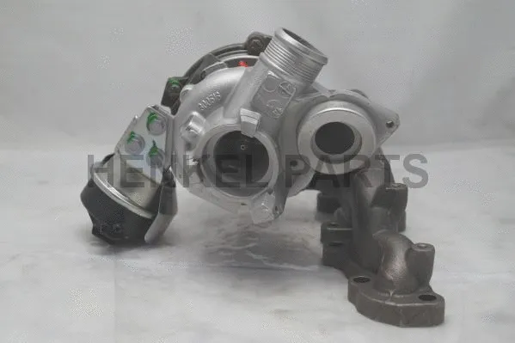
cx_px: 258
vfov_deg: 20.2
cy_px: 172
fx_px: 965
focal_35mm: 68
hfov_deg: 29.9
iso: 1250
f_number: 5.6
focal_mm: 45
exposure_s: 1/160
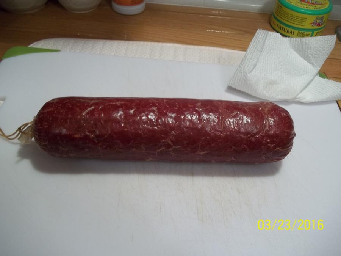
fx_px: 315
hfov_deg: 56.8
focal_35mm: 32
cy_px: 128
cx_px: 170
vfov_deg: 44.2
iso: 111
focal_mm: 5.7
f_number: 2.9
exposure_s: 1/30
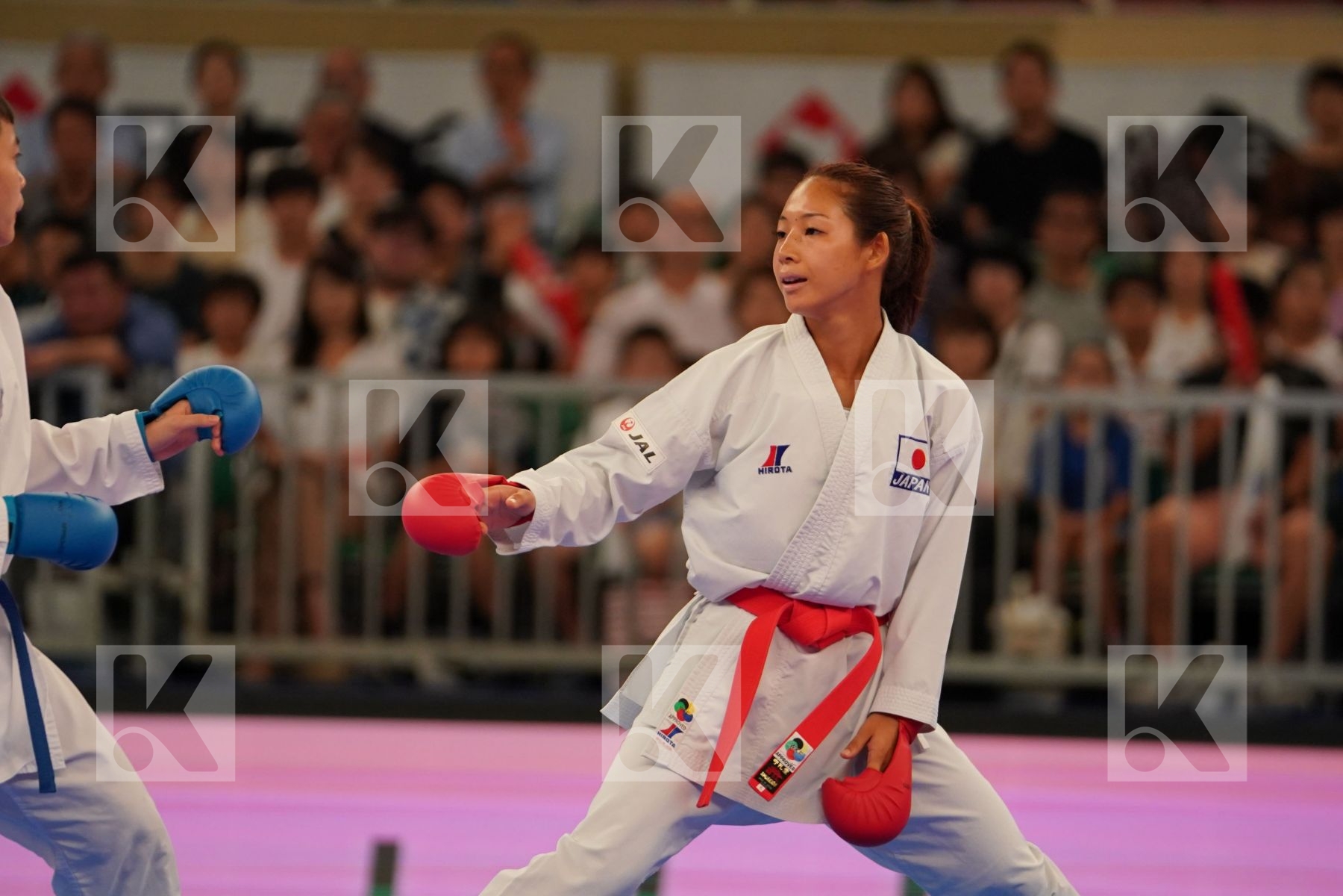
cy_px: 448
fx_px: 11079
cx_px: 672
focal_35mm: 297
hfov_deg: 6.9
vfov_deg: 4.6
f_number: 2.8
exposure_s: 1/1000
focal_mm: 198
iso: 1600
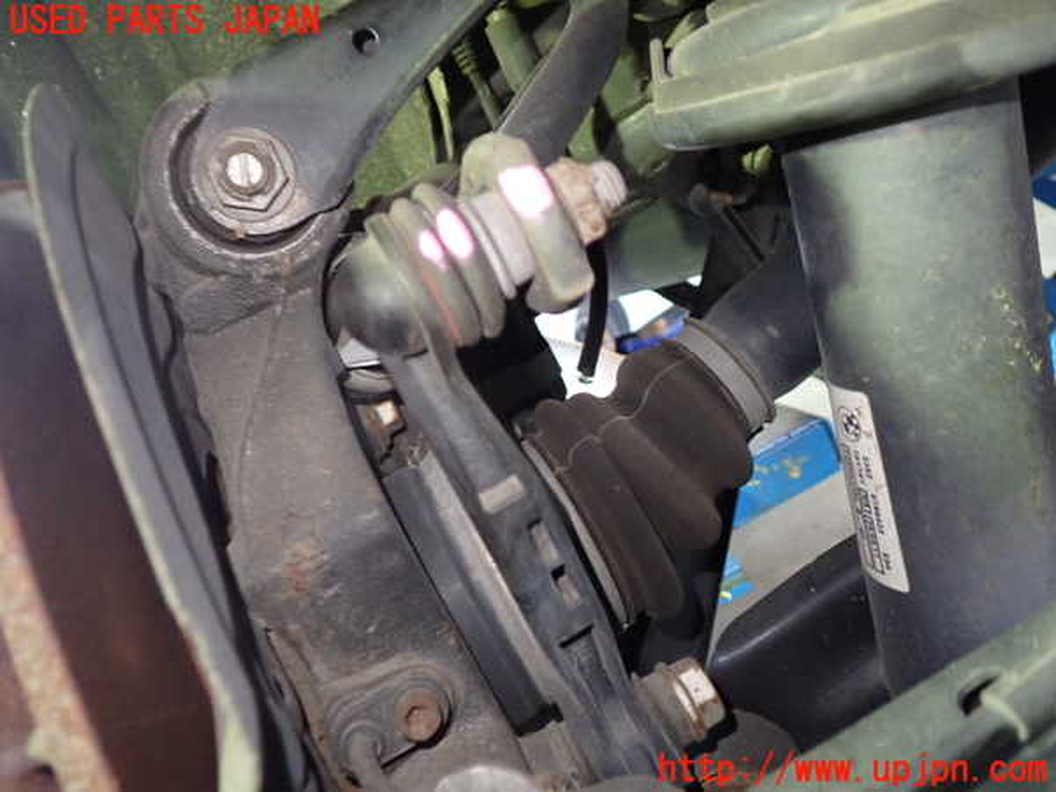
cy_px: 396
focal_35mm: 30
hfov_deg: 60.0
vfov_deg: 46.8
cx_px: 528
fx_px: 915
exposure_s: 1/30
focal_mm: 5.4
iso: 800
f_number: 2.3
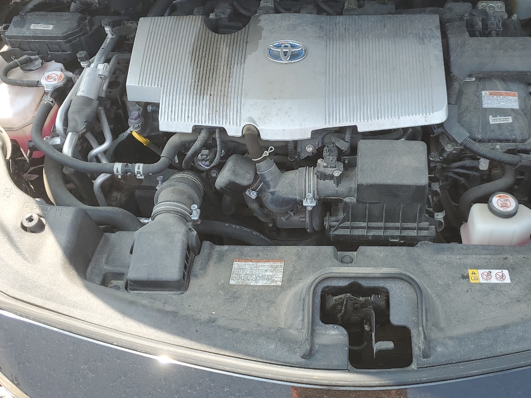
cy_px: 166
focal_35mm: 38
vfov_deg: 37.6
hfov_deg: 48.1
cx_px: 358
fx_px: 583
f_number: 1.5
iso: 50
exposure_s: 1/714
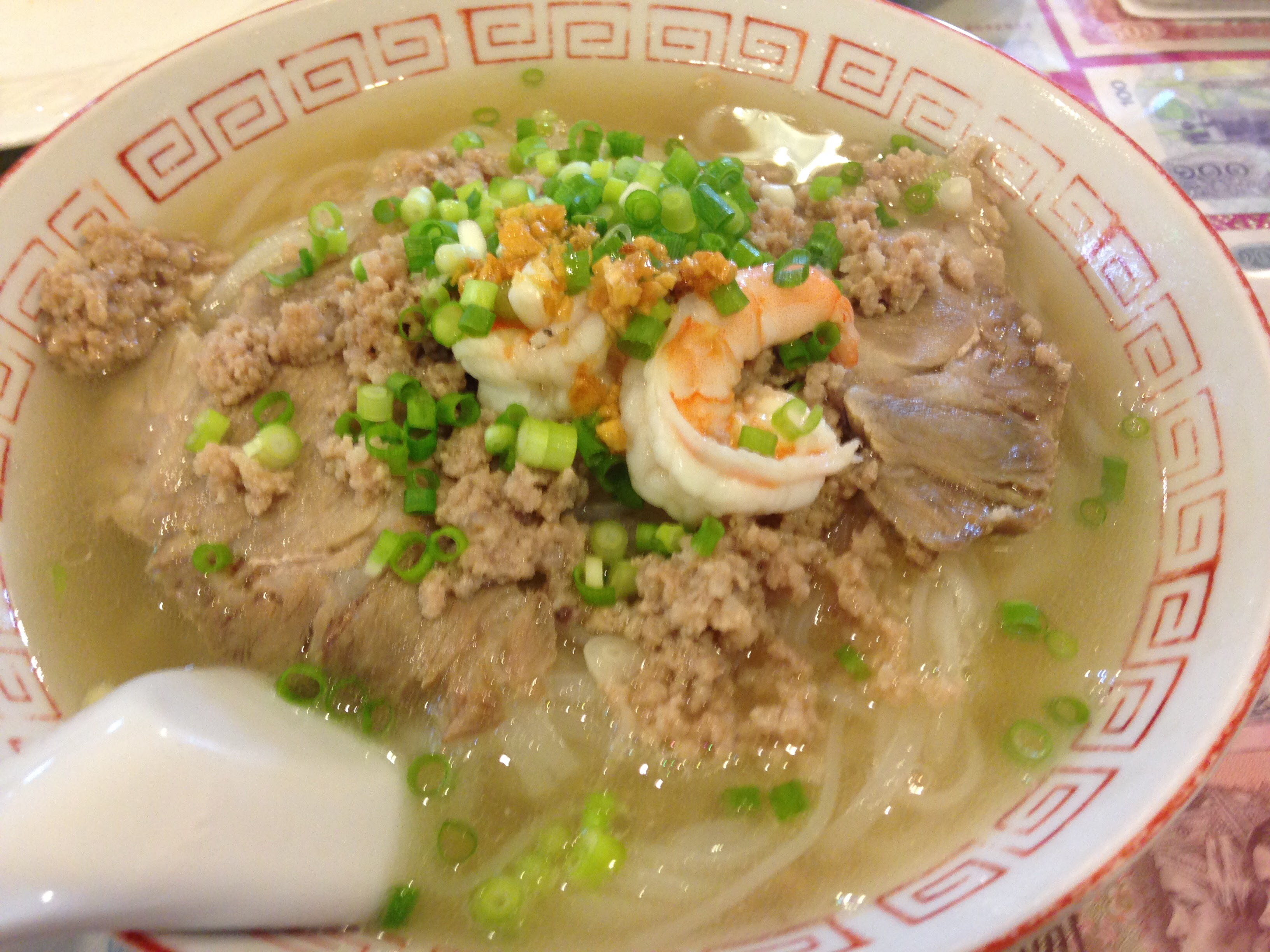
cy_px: 476
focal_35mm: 33
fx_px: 1211
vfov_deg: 42.9
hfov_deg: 55.4
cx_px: 635
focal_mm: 4.12
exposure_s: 1/20
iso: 125
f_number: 2.4
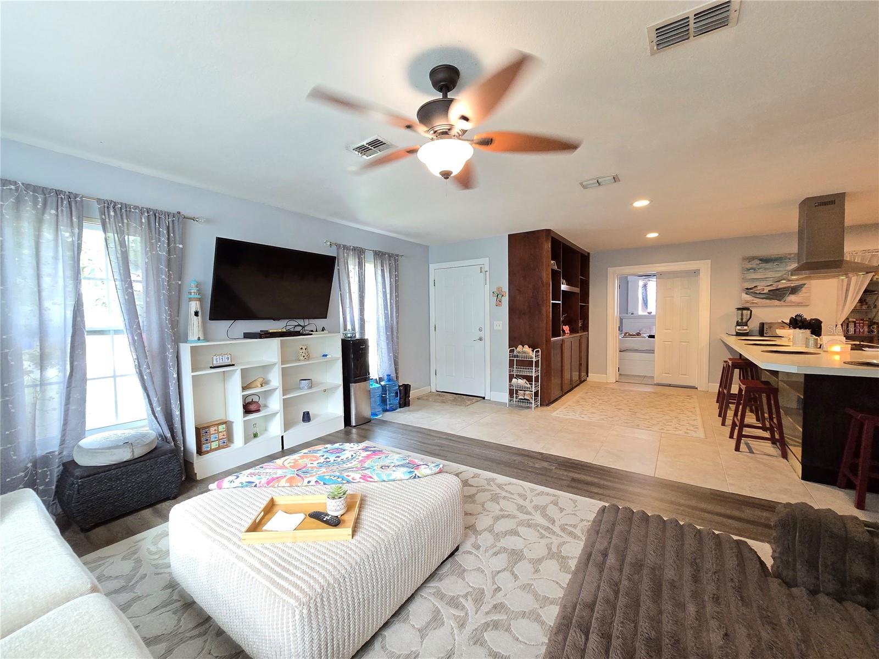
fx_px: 330
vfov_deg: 89.9
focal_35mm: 13
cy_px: 330
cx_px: 440
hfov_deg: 106.2
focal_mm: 2.2
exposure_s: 1/60
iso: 320
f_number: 2.2
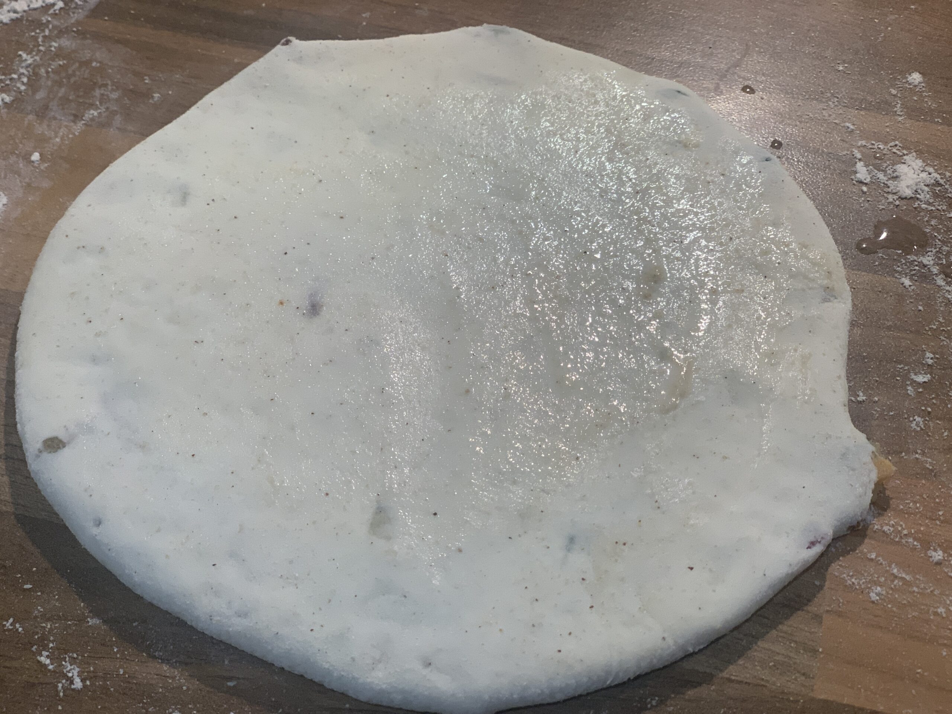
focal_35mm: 52
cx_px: 476
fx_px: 1430
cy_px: 357
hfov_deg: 36.8
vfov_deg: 28.0
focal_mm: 6
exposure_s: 1/100
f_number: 2.4
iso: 125
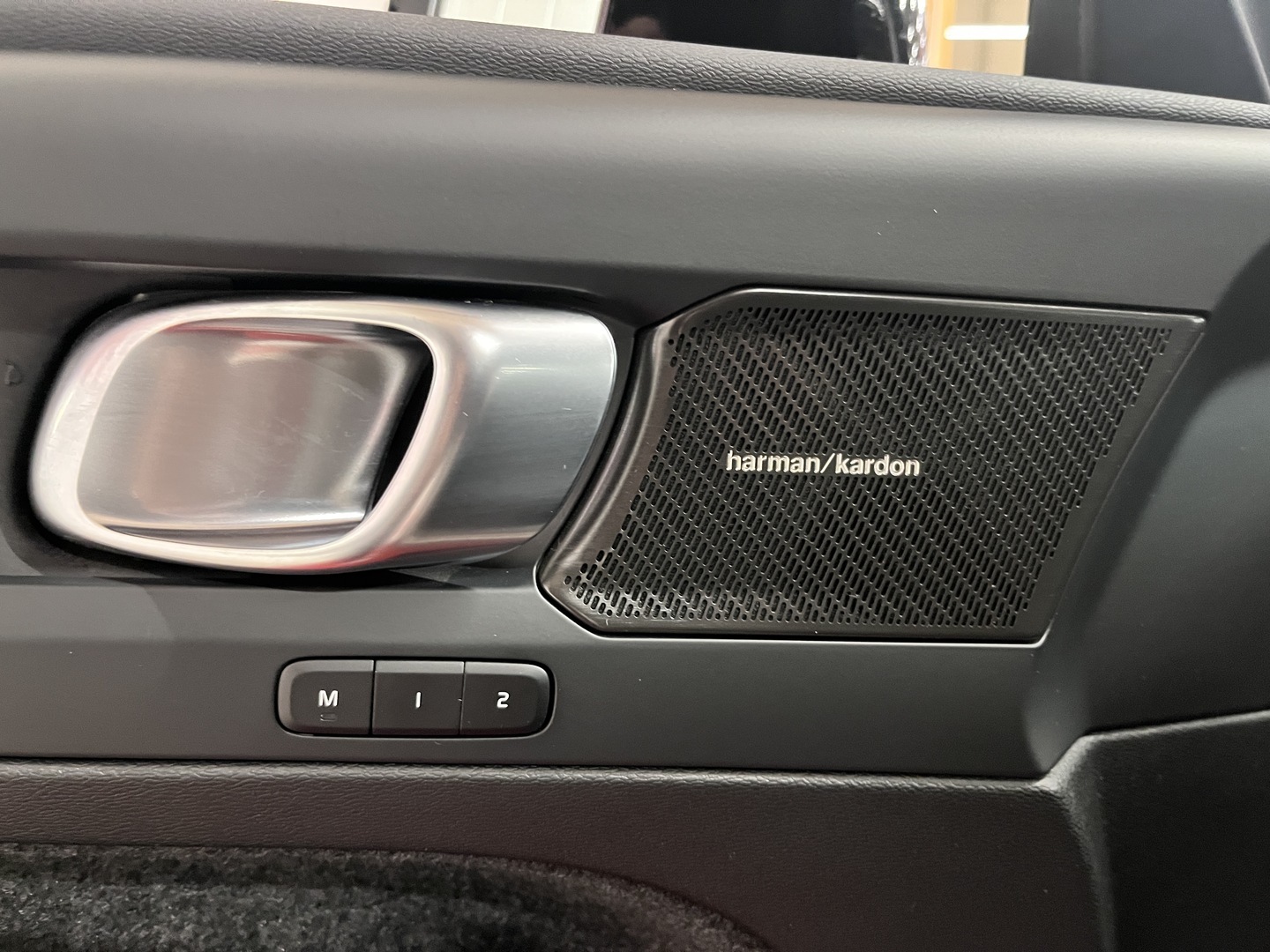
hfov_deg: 67.3
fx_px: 954
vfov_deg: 53.1
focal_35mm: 26
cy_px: 476
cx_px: 635
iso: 640
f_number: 1.6
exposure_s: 1/36
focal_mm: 5.1
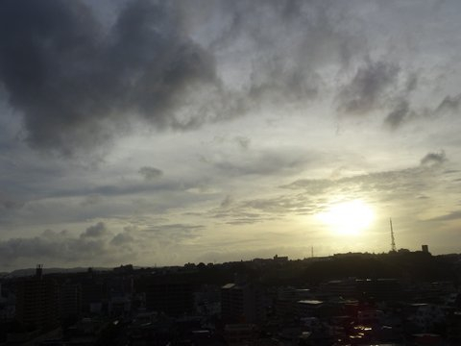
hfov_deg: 51.4
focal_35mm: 36
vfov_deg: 39.7
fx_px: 479
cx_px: 230
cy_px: 173
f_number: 4
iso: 80
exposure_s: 1/1250
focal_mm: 6.17
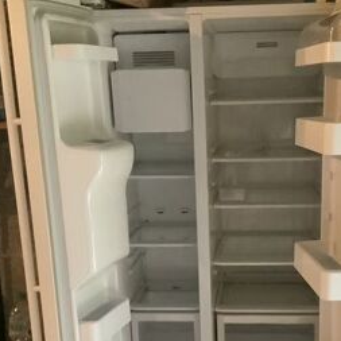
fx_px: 580
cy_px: 241
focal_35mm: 52
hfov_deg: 32.5
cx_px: 228
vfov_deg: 32.4
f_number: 2.4
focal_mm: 3.3
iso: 640
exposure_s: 1/20
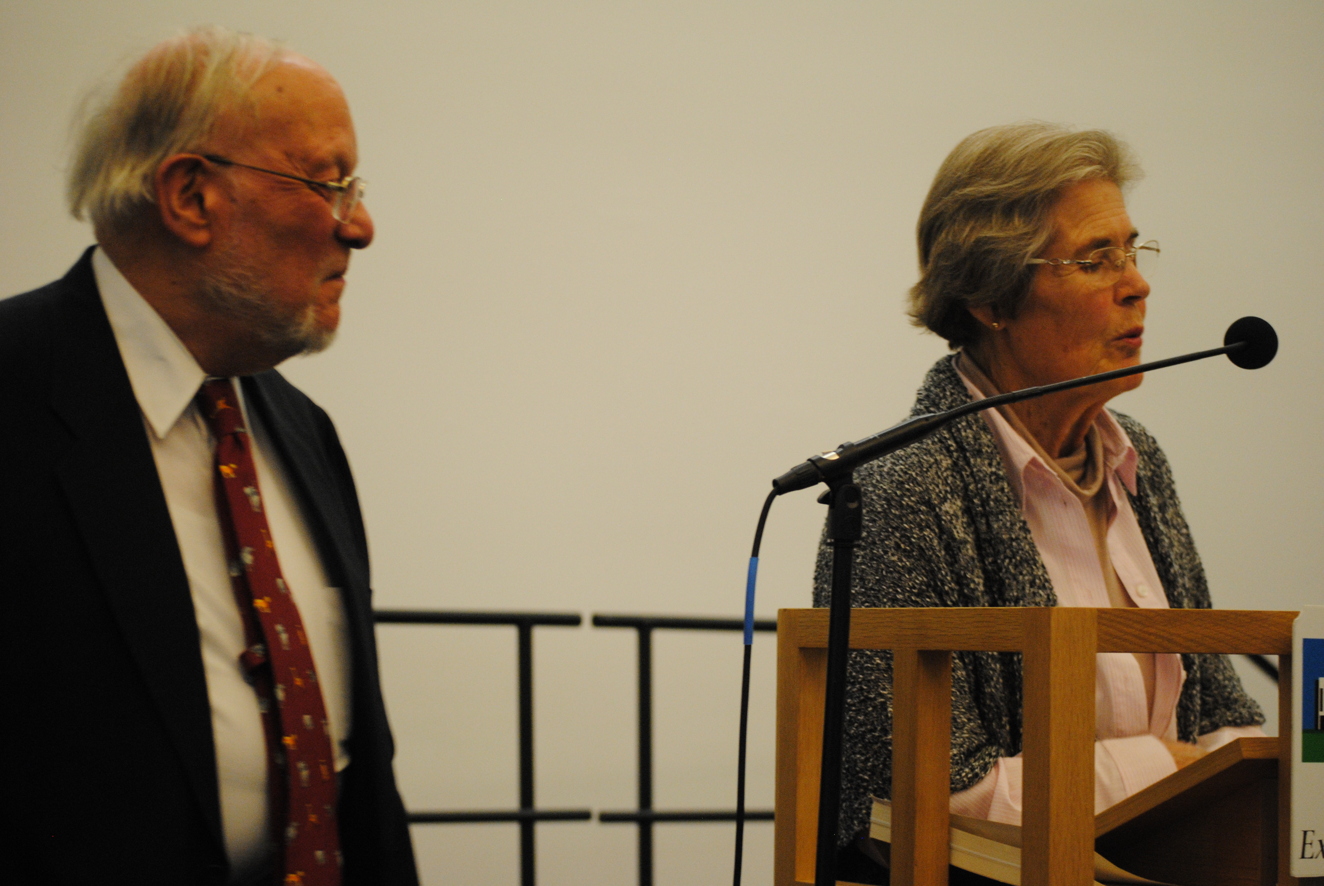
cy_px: 443
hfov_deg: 24.6
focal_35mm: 82
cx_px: 662
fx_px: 3038
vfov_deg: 16.6
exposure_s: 1/30
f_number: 4
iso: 800
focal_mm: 55
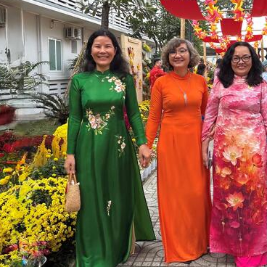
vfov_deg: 37.1
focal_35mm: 45
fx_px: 393
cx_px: 219
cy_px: 87
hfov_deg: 36.1
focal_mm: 5.96
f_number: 1.6
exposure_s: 1/414
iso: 64
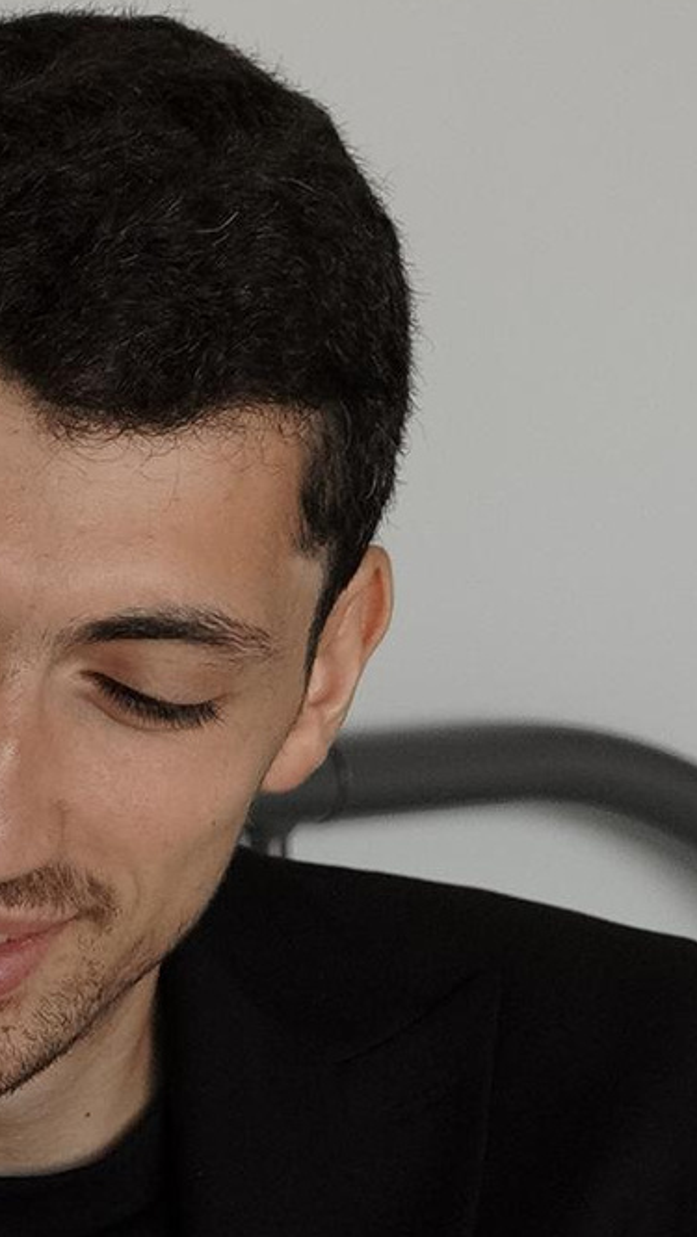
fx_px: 9718
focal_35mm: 296
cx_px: -277
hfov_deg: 4.1
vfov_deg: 7.2
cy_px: 1425
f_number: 2.8
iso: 400
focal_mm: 49
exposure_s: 1/640
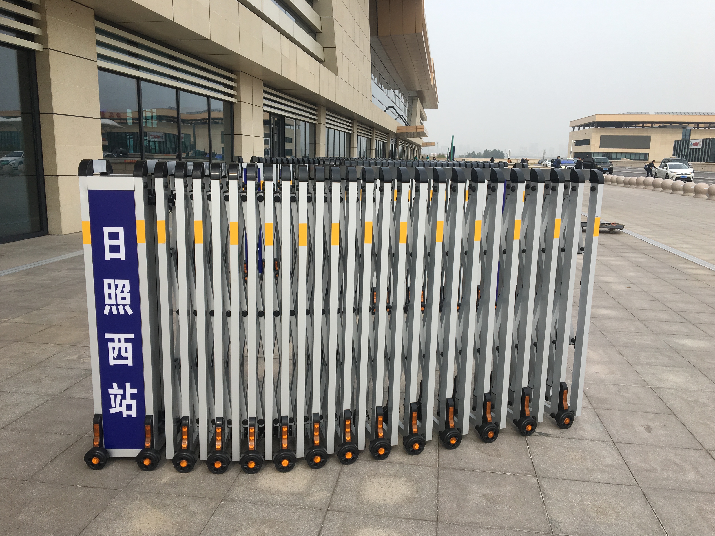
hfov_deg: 60.0
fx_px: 620
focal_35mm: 30
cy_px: 271
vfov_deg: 46.8
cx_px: 358
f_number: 2.2
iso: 25
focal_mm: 4.15
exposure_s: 1/1202
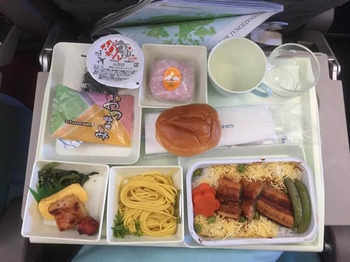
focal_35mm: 29
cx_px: 175
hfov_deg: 61.7
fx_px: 293
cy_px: 131
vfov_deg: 48.2
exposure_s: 1/30
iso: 160
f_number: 2.2
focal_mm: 4.15
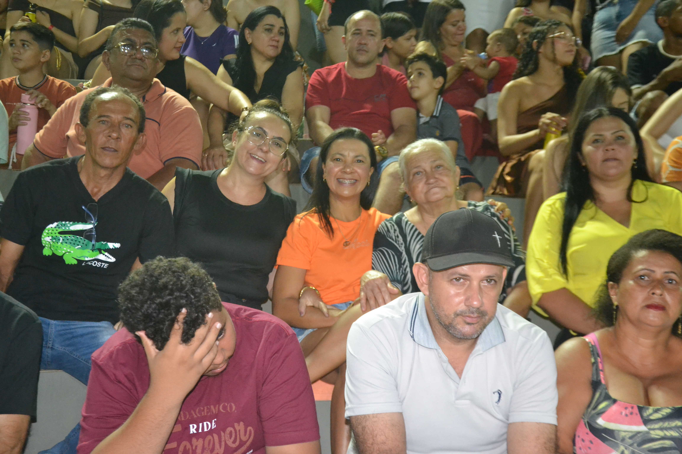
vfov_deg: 23.8
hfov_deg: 35.1
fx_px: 1080
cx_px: 341
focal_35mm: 57
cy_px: 227
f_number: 4.5
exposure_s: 1/60
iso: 3200
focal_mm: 38
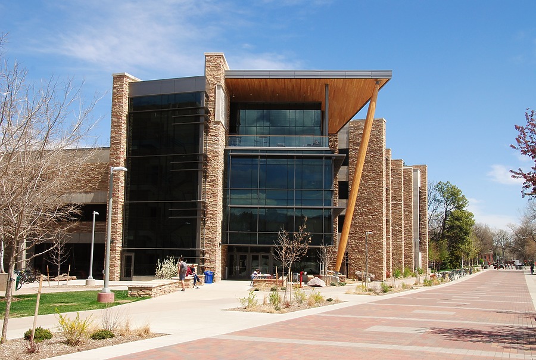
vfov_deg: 32.0
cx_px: 268
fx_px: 627
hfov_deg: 46.3
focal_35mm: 42
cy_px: 180
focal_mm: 28
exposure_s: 1/250
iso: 160
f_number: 10
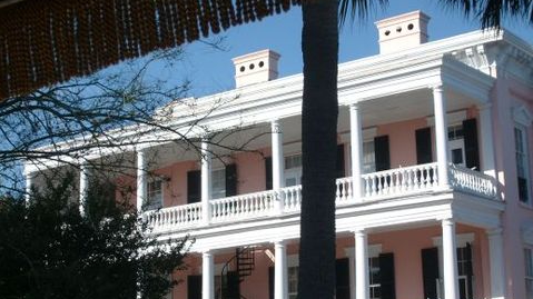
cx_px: 242
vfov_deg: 16.3
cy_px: 160
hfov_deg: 28.6
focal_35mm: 74
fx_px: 1045
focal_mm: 10.3
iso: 80
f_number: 9.1
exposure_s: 1/180
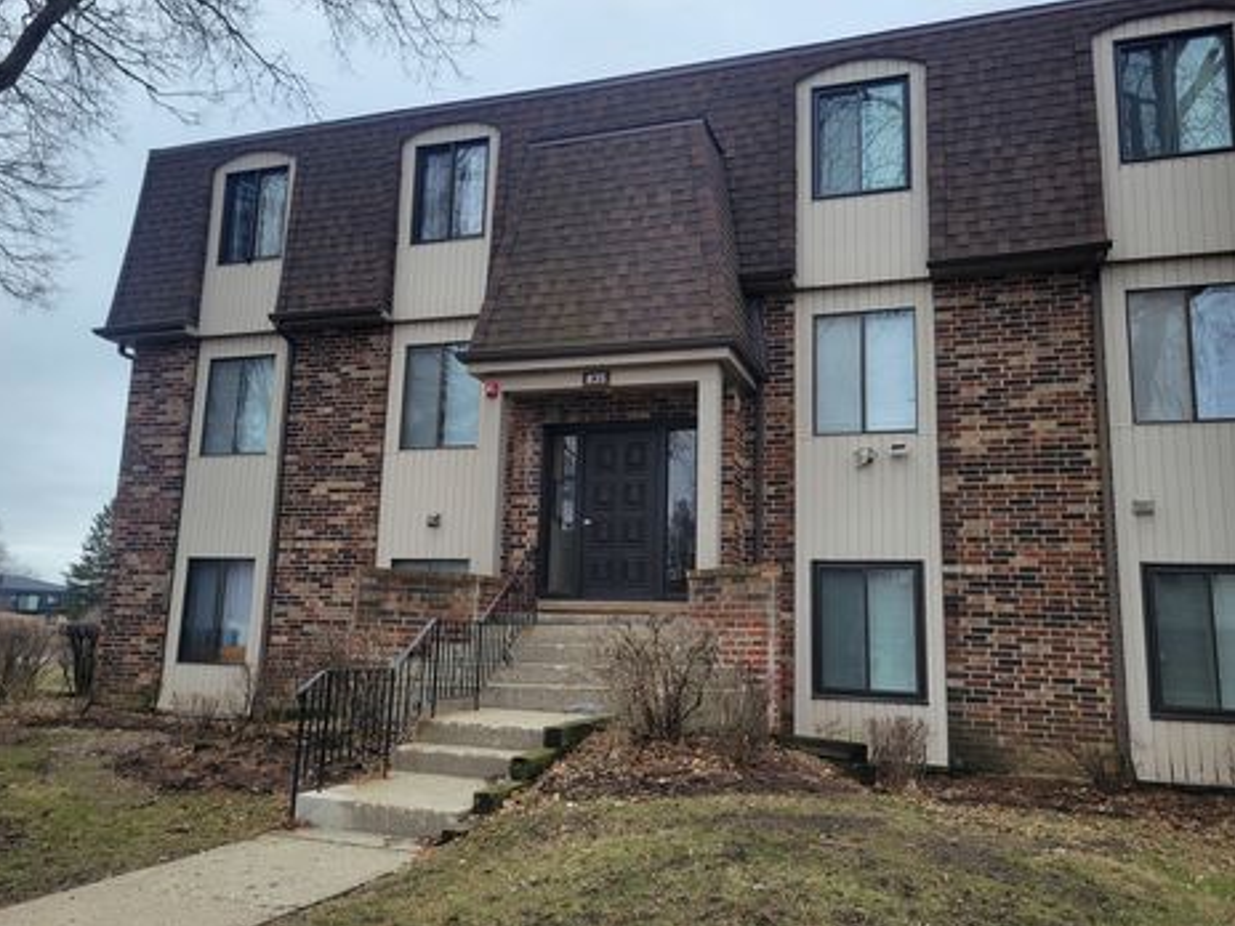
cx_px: 591
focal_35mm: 28
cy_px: 454
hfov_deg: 63.4
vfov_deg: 49.7
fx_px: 999
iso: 40
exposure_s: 1/690
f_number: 1.8
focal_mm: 5.4
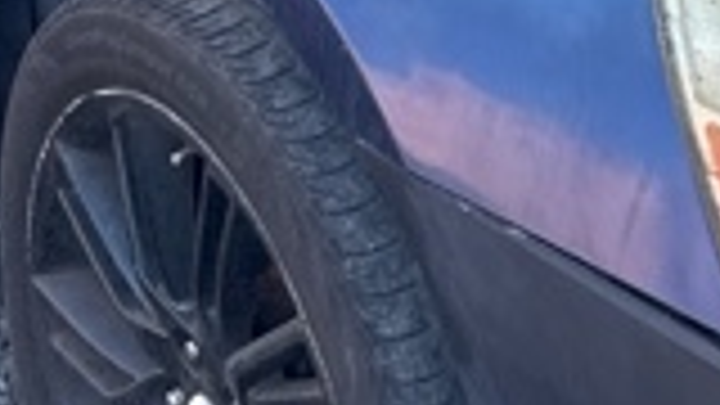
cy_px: -166
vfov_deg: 7.2
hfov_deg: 12.7
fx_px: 3188
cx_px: 778
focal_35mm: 167
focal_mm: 6.76
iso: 80
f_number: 1.78
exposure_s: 1/394
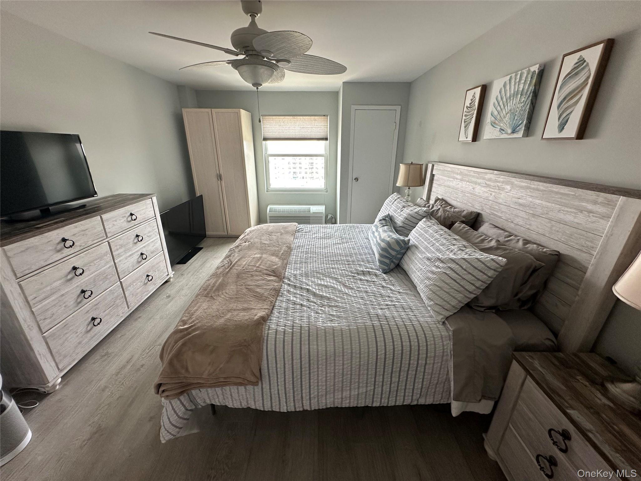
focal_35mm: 14
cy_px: 240
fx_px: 259
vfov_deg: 85.7
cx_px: 320
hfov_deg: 102.1
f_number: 2.2
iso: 160
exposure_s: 1/120
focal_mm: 2.22
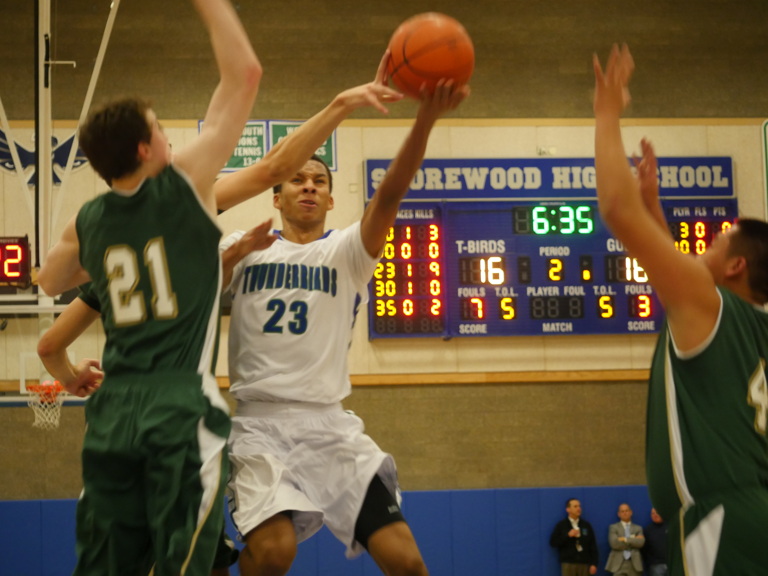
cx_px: 385
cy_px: 287
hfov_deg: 17.1
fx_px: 2551
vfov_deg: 12.9
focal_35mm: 115
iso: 1250
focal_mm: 57
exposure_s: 1/125
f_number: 2.8
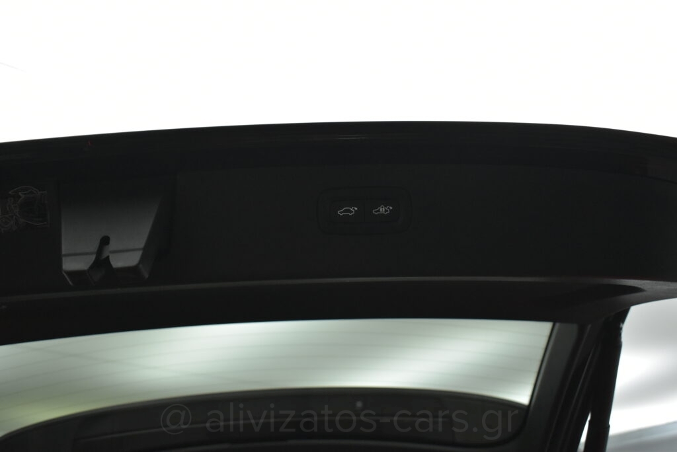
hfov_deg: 49.5
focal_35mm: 39
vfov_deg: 34.3
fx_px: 734
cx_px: 338
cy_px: 226
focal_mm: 26
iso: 1600
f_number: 4
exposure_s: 1/200
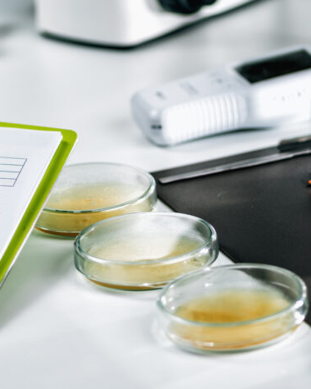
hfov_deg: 7.2
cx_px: 156
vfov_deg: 8.9
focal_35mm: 216
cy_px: 159
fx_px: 2484
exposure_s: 1/200
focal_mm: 105
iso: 64
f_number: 3
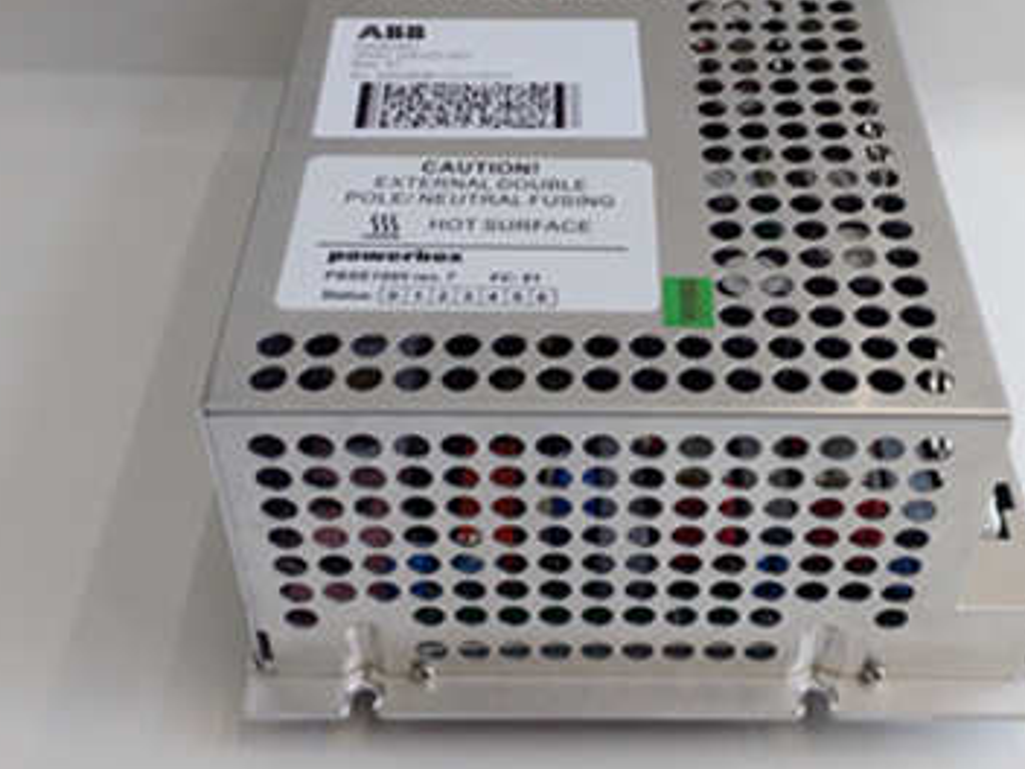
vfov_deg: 31.4
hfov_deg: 41.1
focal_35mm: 46
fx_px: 1362
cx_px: 594
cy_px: 294
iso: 162
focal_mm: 3.79
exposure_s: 1/33
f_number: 2
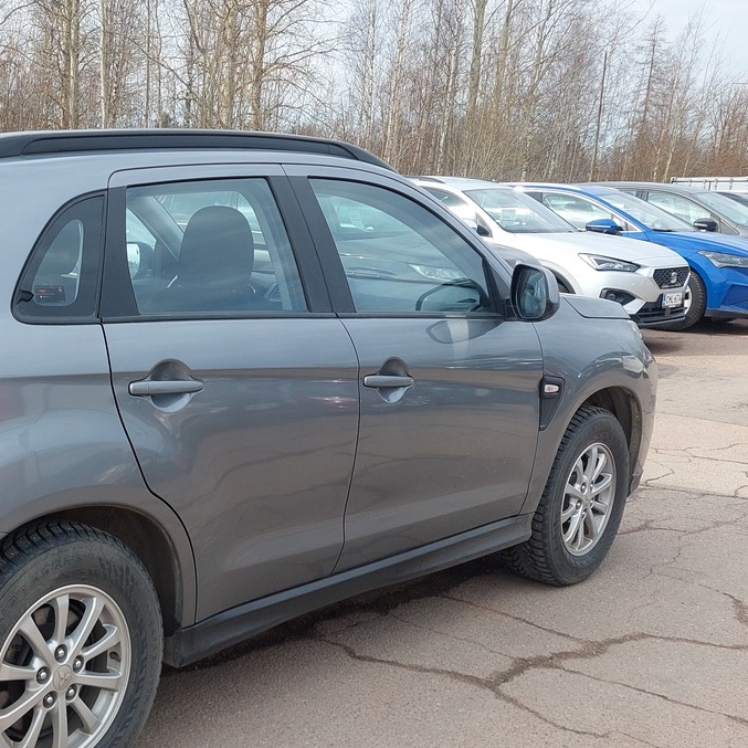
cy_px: 464
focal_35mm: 47
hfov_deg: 33.9
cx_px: 59
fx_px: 1149
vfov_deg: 35.9
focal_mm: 5.23
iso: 40
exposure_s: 1/649
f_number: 1.8
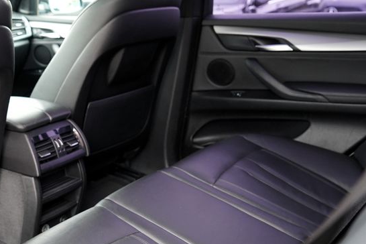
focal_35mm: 45
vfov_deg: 29.8
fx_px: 457
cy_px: 143
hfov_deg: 41.3
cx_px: 60
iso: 1600
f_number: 4
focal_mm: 24
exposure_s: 1/160
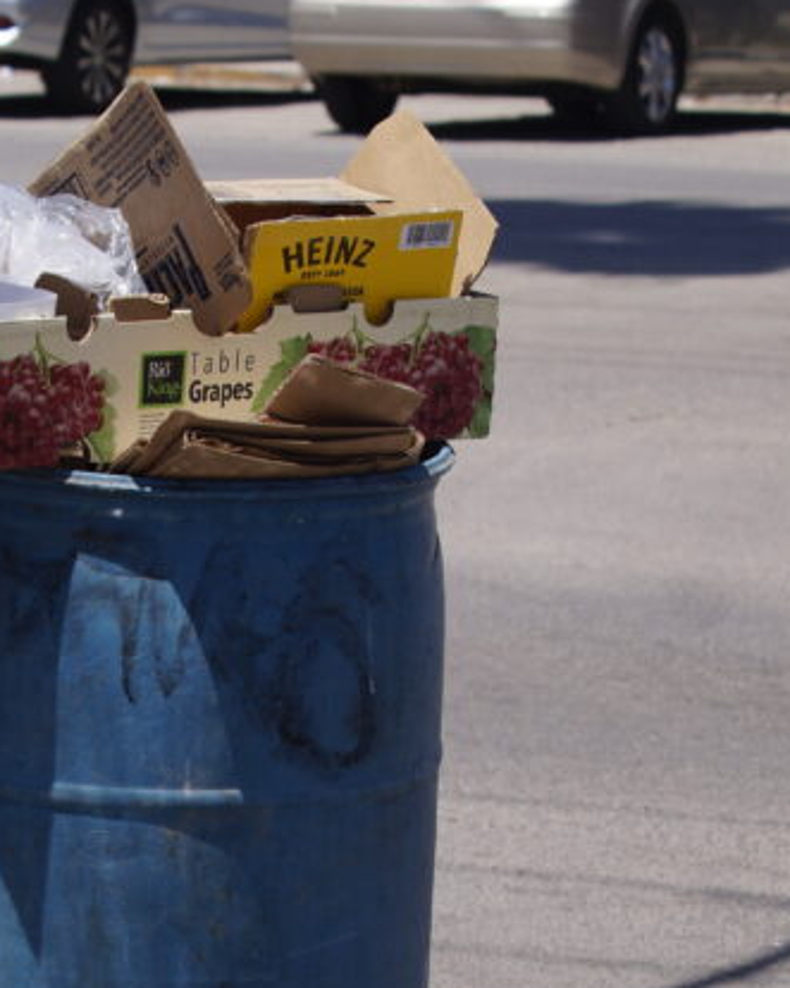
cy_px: 1019
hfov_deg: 3.4
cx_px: 294
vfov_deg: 4.3
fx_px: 13244
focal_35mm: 453
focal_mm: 130
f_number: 7.1
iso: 100
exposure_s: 1/400
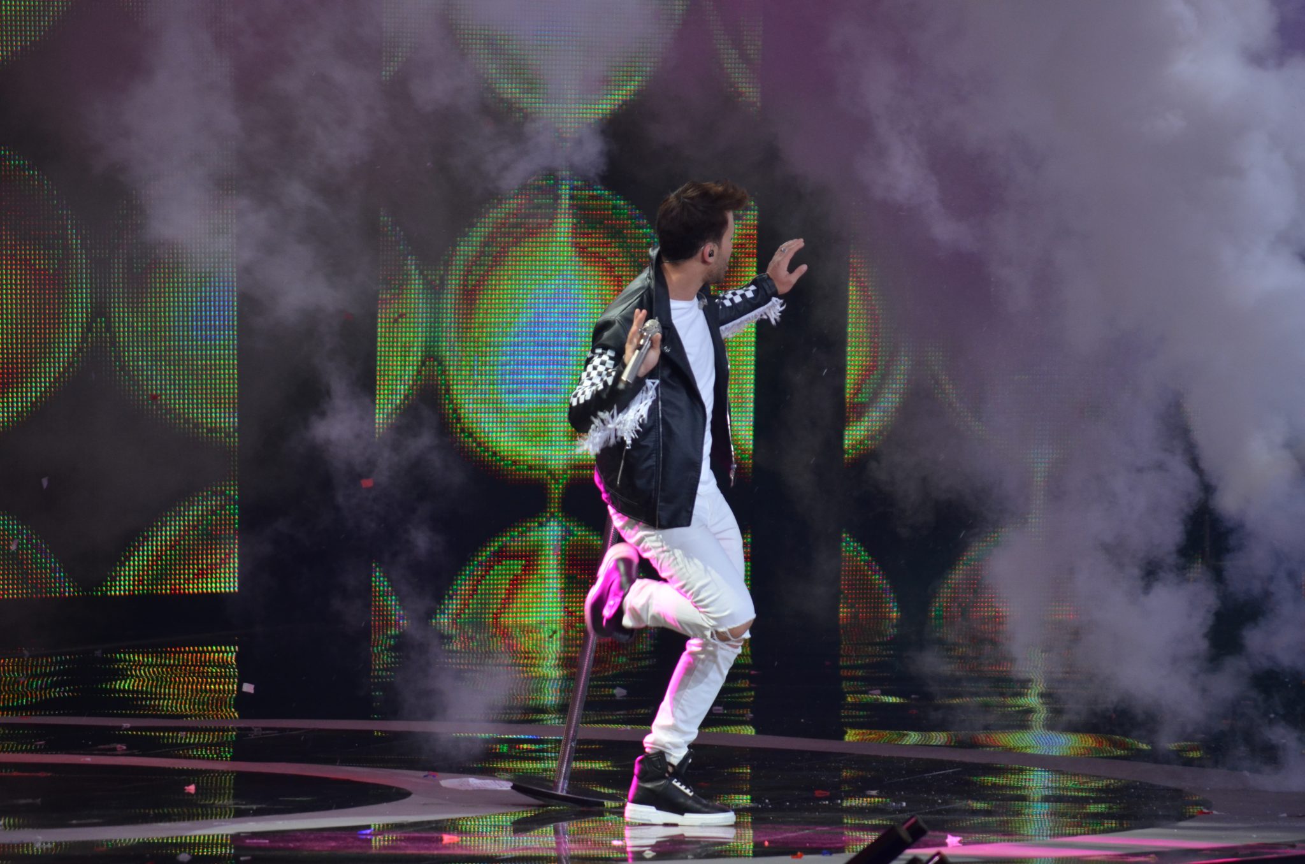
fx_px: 10851
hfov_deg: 6.9
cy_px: 432
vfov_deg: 4.6
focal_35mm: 300
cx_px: 652
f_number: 5.6
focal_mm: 200
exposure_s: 1/125
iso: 800
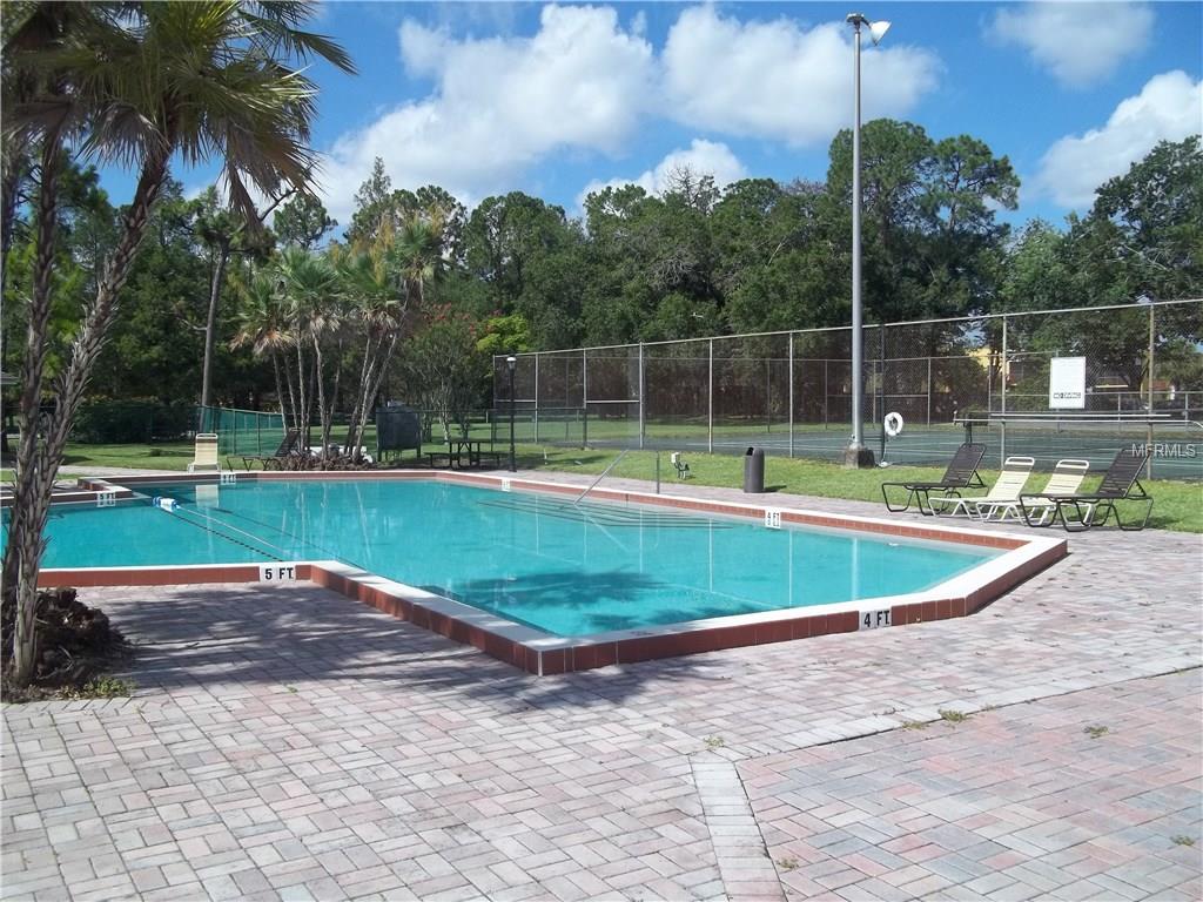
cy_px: 451
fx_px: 1112
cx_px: 602
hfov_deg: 56.8
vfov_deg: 44.2
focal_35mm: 32
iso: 64
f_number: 8.8
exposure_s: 1/160
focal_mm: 5.7
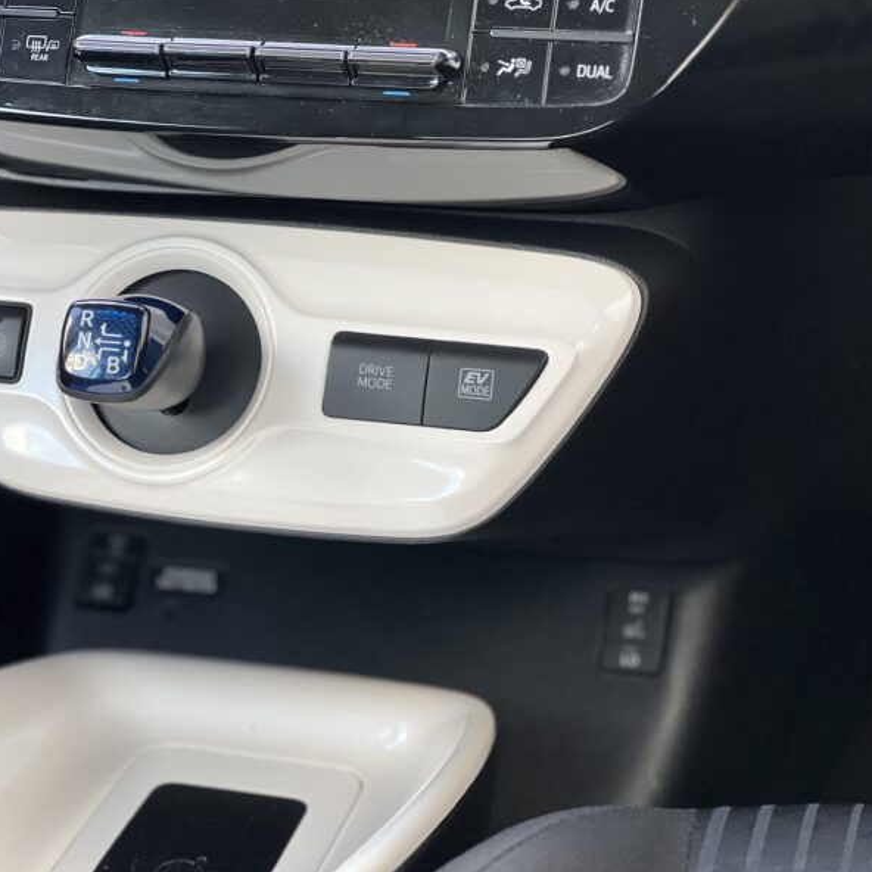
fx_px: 2622
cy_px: 433
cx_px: 300
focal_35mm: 92
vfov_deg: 18.9
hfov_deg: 18.8
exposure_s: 1/121
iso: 250
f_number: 2.8
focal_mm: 9
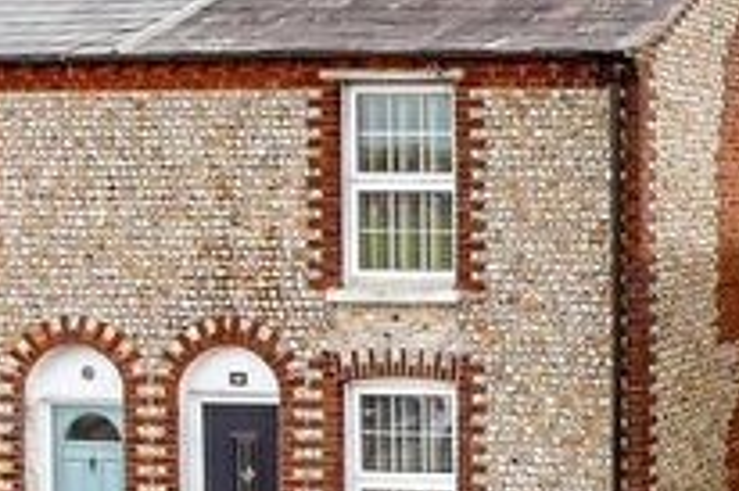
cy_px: 371
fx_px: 1046
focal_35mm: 51
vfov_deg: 26.1
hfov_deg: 31.2
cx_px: 933
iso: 400
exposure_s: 1/400
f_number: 8
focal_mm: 10
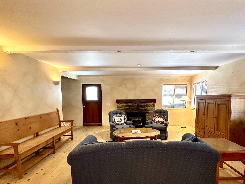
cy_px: 108
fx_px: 134
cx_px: 134
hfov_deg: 84.4
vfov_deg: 68.2
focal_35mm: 19
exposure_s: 1/60
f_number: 2.2
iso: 320
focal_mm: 2.22
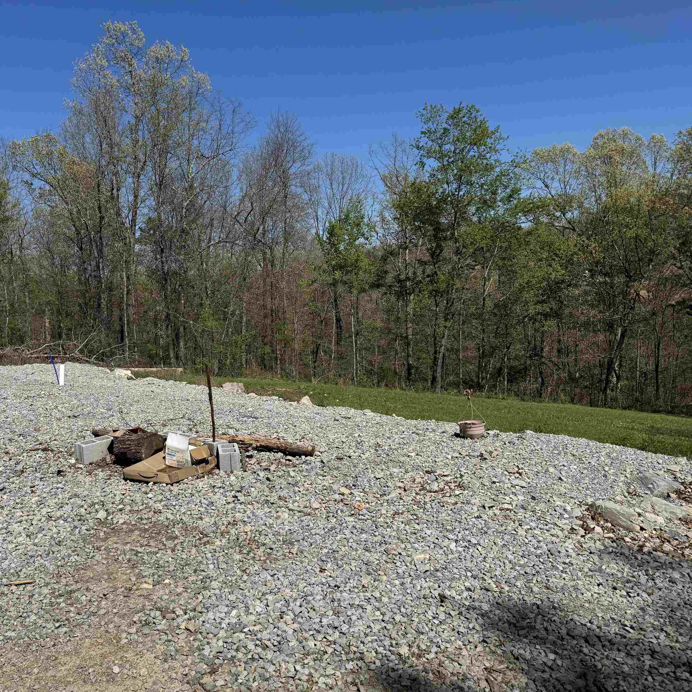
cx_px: 234
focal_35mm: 29
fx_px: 656
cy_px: 348
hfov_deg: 54.6
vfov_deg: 55.6
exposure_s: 1/7937
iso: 80
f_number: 1.78
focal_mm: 6.76
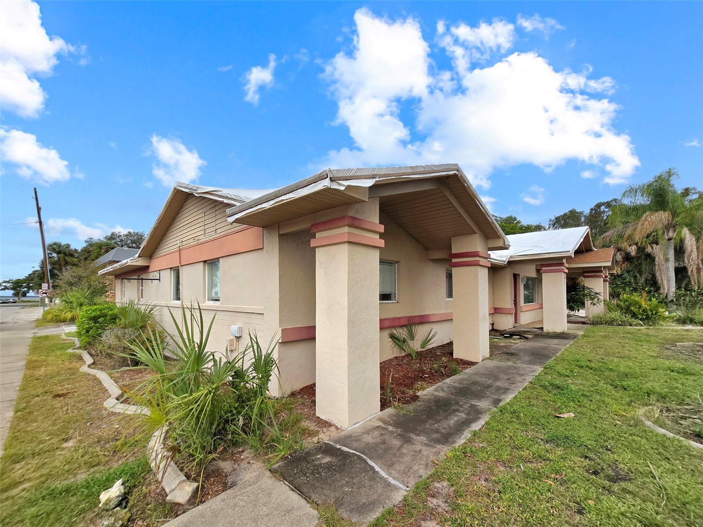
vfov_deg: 89.9
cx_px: 352
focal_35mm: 13
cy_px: 264
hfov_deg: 106.2
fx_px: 264
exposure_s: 1/2607
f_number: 2.2
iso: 50
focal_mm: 2.2
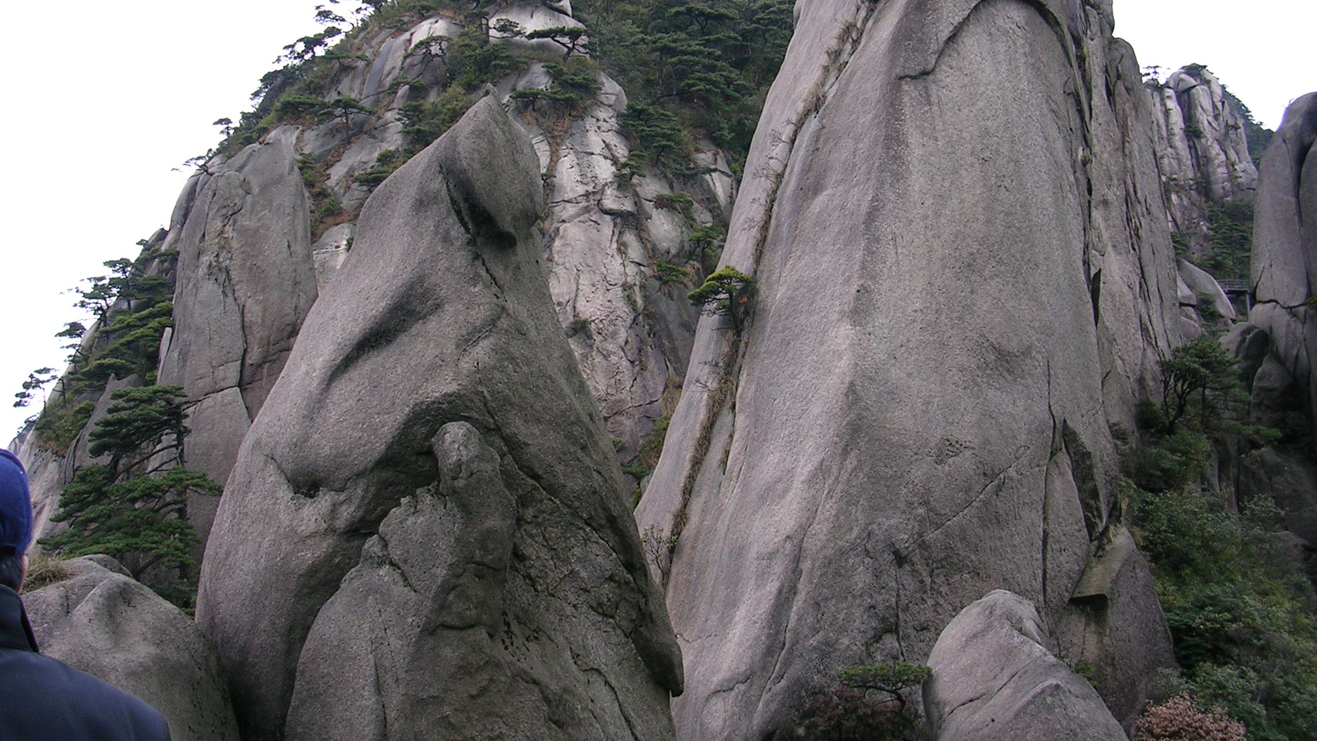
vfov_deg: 28.3
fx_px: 1467
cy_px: 312
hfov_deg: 48.4
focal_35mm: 42
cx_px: 650
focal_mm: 5.8
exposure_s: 1/178
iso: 50
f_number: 2.8
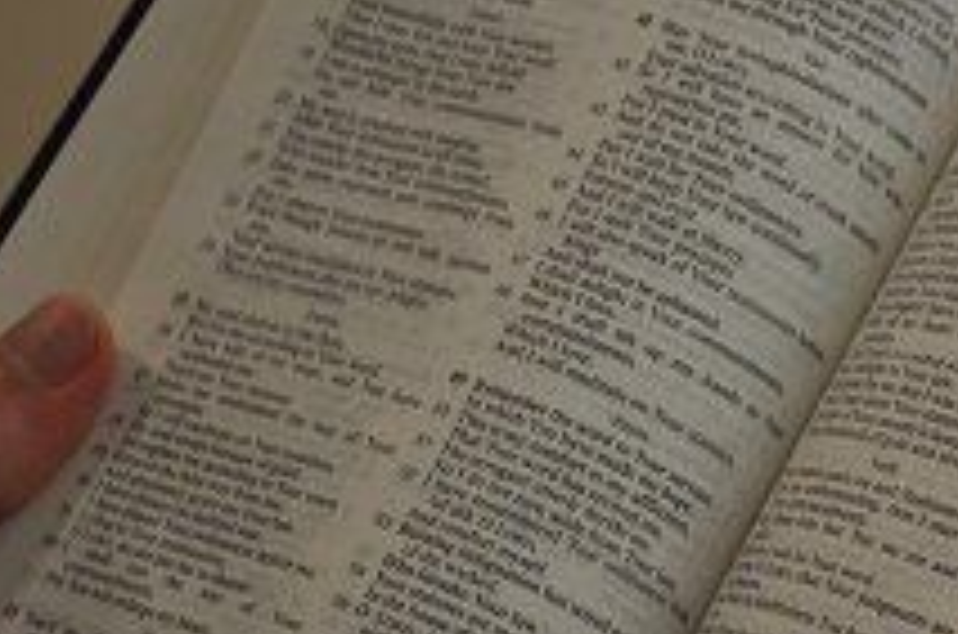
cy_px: 483
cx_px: 699
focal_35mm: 133
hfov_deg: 15.4
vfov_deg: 10.2
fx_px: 3531
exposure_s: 1/60
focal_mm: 44
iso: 400
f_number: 5.3
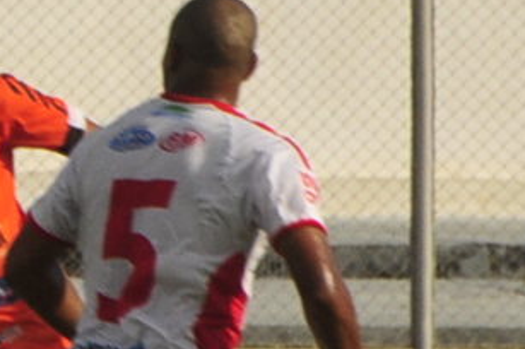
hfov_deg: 0.7
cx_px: -1026
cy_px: -101
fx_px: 45713
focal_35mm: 3138
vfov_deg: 0.4
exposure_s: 1/800
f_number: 13
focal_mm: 300
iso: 400
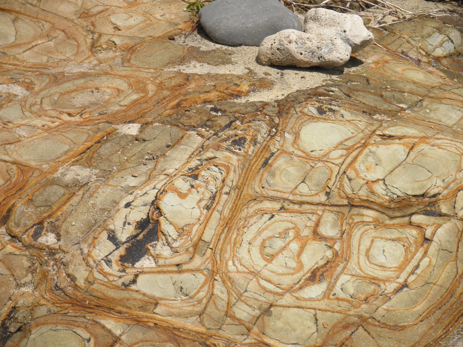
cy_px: 174
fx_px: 1231
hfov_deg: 21.3
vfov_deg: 16.1
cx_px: 232
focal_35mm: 92
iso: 64
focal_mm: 16.3
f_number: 11.9
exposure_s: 1/125
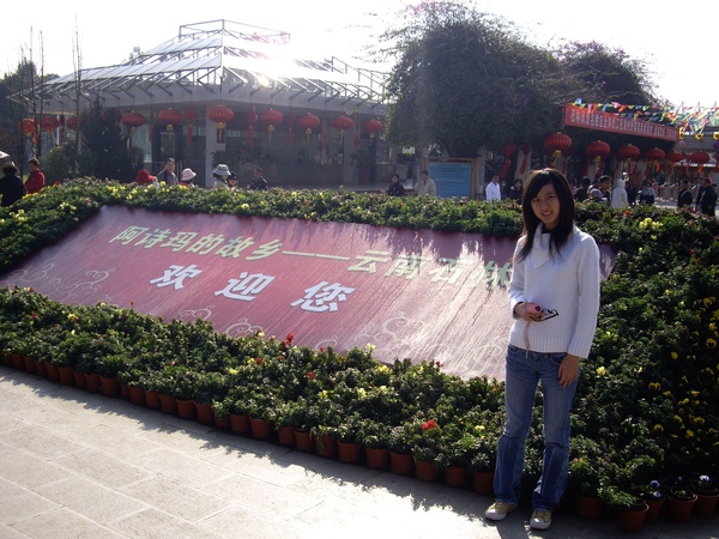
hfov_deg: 49.0
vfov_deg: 37.7
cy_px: 270
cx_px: 360
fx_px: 789
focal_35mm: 38
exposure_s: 1/100
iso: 64
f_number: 8
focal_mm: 7.9
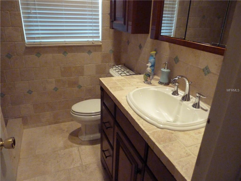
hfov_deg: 69.4
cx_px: 120
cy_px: 90
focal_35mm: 25
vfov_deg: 54.9
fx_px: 174
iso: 800
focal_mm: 4.5
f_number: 2.8
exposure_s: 1/100
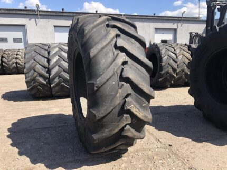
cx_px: 114
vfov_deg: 49.8
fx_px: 184
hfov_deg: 63.4
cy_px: 85
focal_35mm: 28
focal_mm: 3.99
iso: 20
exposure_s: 1/934
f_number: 1.8
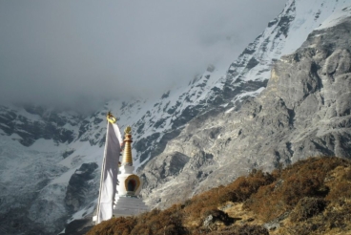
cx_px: 177
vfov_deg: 11.3
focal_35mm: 122
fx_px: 1190
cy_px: 134
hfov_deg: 16.8
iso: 80
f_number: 6.5
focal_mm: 19.2
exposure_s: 1/189
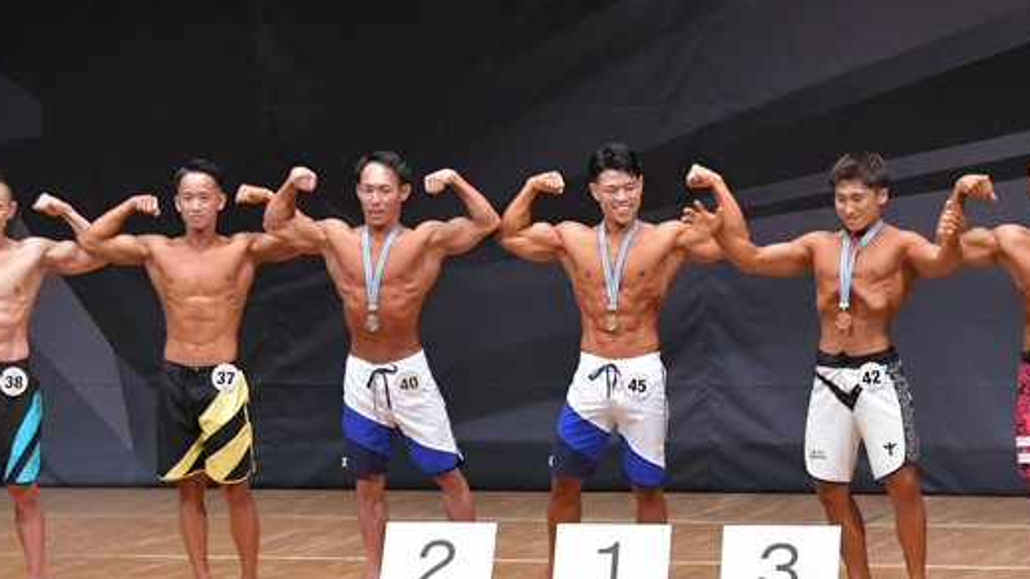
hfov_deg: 9.2
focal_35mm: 235
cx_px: 556
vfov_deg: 5.2
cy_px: 346
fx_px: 6416
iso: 6400
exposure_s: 1/400
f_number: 5.6
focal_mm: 100
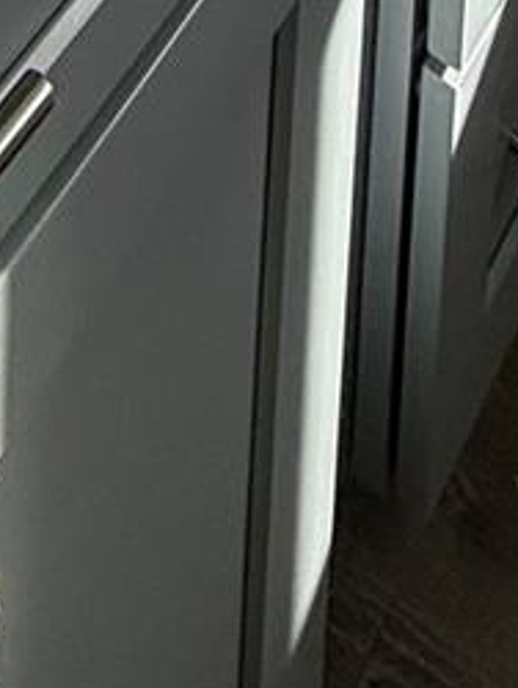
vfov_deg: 11.5
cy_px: -1387
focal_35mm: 86
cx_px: -149
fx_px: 1713
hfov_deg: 16.3
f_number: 2.2
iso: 50
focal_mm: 2.22
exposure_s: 1/312
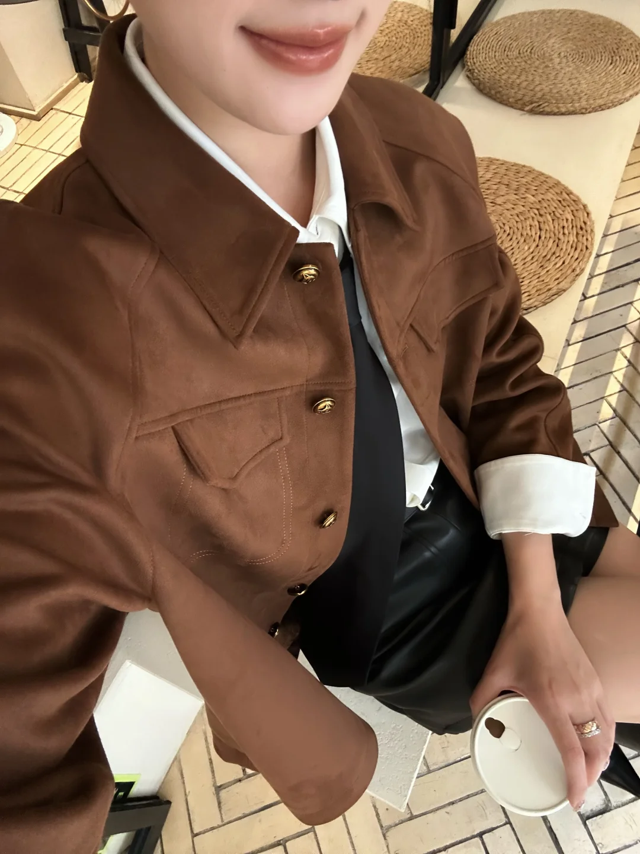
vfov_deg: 73.9
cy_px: 427
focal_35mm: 23
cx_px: 320
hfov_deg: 58.9
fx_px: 567
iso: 320
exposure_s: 1/40
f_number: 1.9
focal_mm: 2.69
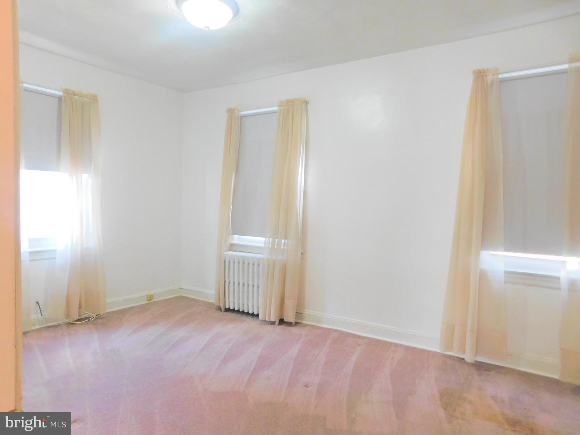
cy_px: 218
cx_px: 290
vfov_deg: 58.9
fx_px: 385
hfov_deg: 73.9
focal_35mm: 23
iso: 320
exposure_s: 1/30
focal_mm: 4
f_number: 3
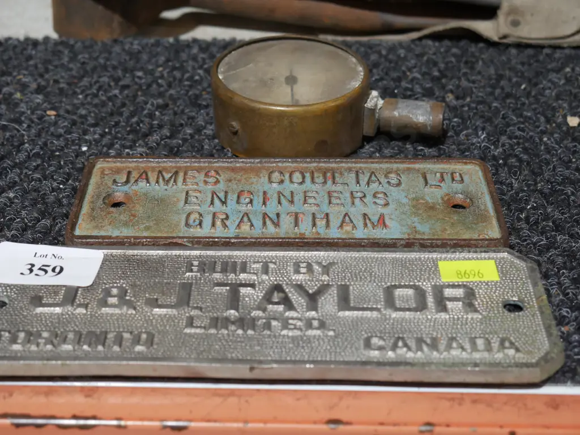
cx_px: 290
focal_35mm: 62
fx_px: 1039
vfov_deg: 23.7
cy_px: 218
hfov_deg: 31.2
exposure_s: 1/80
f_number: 5.4
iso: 1000
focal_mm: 31
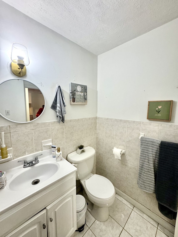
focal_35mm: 14
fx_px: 96
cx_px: 89
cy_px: 118
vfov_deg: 102.1
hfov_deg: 85.7
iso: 200
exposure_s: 1/120
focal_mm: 2.22
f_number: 2.2
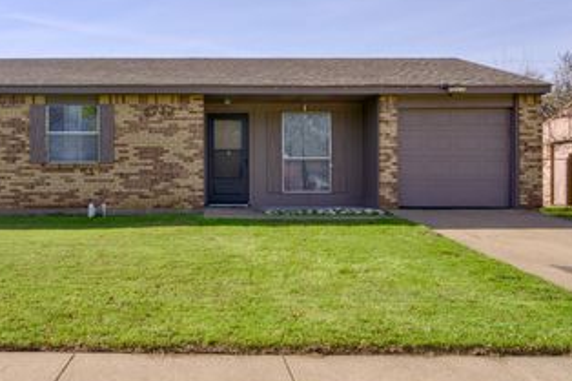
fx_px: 571
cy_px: 189
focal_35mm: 36
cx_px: 193
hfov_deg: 52.3
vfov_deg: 36.9
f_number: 8
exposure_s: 1/160
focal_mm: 22.6
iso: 100
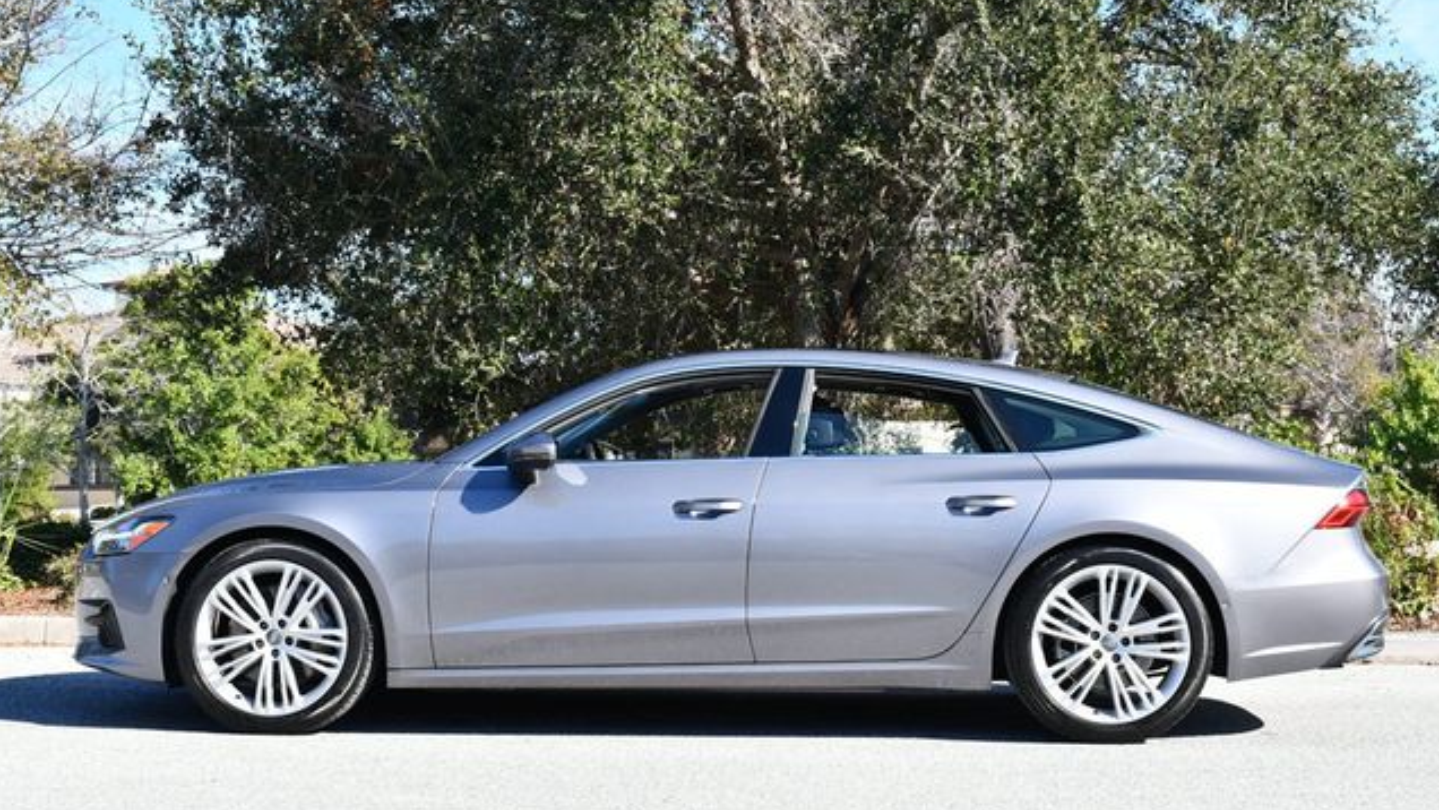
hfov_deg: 36.6
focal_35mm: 57
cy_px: 382
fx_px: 2175
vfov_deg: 21.1
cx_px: 717
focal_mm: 27
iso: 200
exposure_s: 1/250
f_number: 8
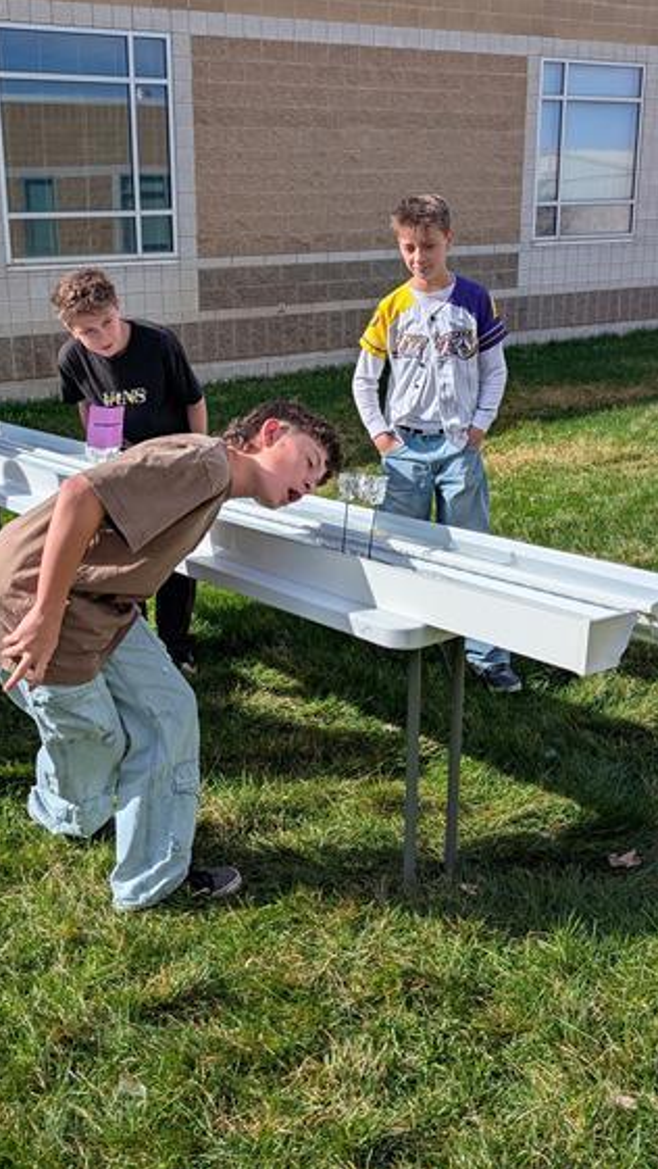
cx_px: 175
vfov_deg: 56.6
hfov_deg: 33.2
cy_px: 584
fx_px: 1084
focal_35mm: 35
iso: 20
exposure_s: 1/1323
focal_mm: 6.9
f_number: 1.68
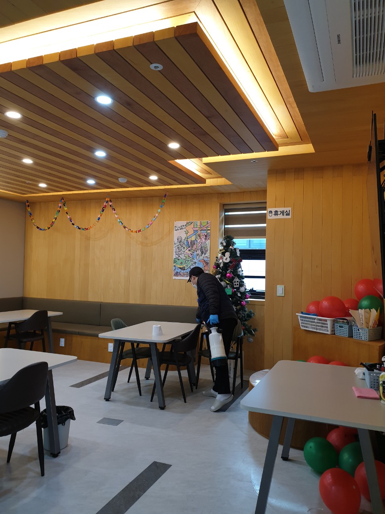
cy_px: 257
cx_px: 192
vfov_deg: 67.3
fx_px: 386
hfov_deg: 53.1
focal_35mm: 26
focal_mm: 4.3
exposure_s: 1/60.2
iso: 125
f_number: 2.4
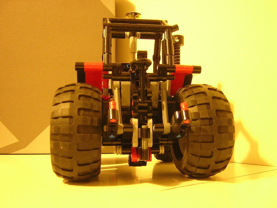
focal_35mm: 36
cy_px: 104
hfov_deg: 51.4
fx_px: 288
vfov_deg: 39.7
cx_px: 138
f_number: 2.6
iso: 400
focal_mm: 4.7
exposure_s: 1/1.7
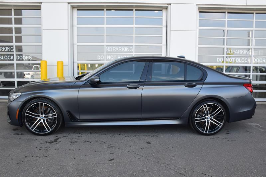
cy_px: 88
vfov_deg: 43.6
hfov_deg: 61.9
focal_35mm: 30
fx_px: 222
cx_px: 133
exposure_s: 1/125
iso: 400
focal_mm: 20
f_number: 9
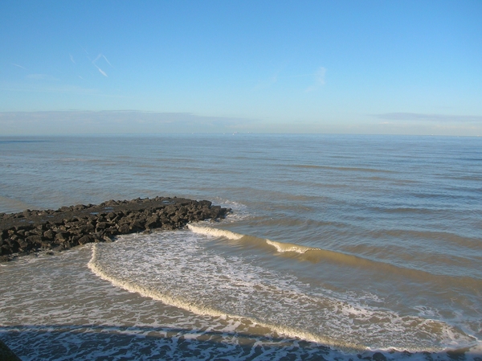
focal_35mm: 34
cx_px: 241
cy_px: 180
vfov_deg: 41.7
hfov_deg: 54.0
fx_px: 473
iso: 50
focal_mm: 5.7
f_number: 4.9
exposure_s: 1/448
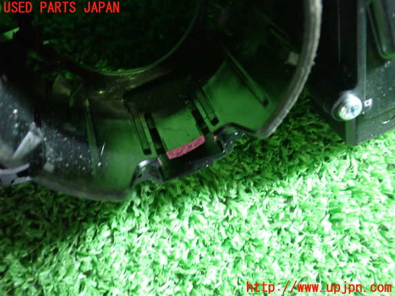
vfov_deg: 39.7
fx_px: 411
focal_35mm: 36
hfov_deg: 51.4
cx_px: 198
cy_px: 148
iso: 800
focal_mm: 6.37
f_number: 2.5
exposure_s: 1/15
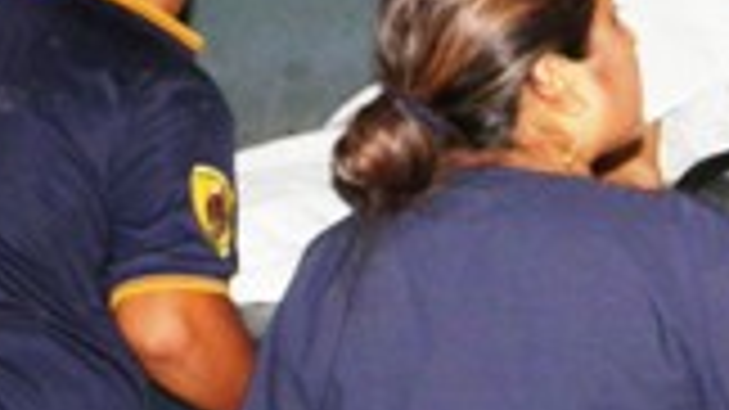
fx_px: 3246
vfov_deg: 7.2
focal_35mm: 168
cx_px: 504
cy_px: 14
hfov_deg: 12.8
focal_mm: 7.1
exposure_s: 1/60
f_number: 3.2
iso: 200
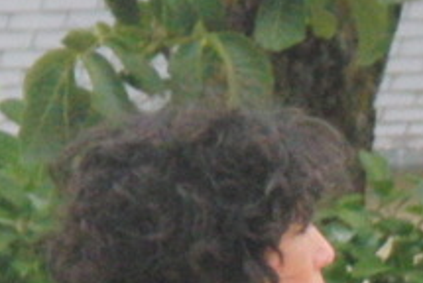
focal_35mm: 1138
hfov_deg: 1.8
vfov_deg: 1.2
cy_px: 770
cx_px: 815
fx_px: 13390
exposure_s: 1/500
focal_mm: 32.6
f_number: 4.3
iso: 400
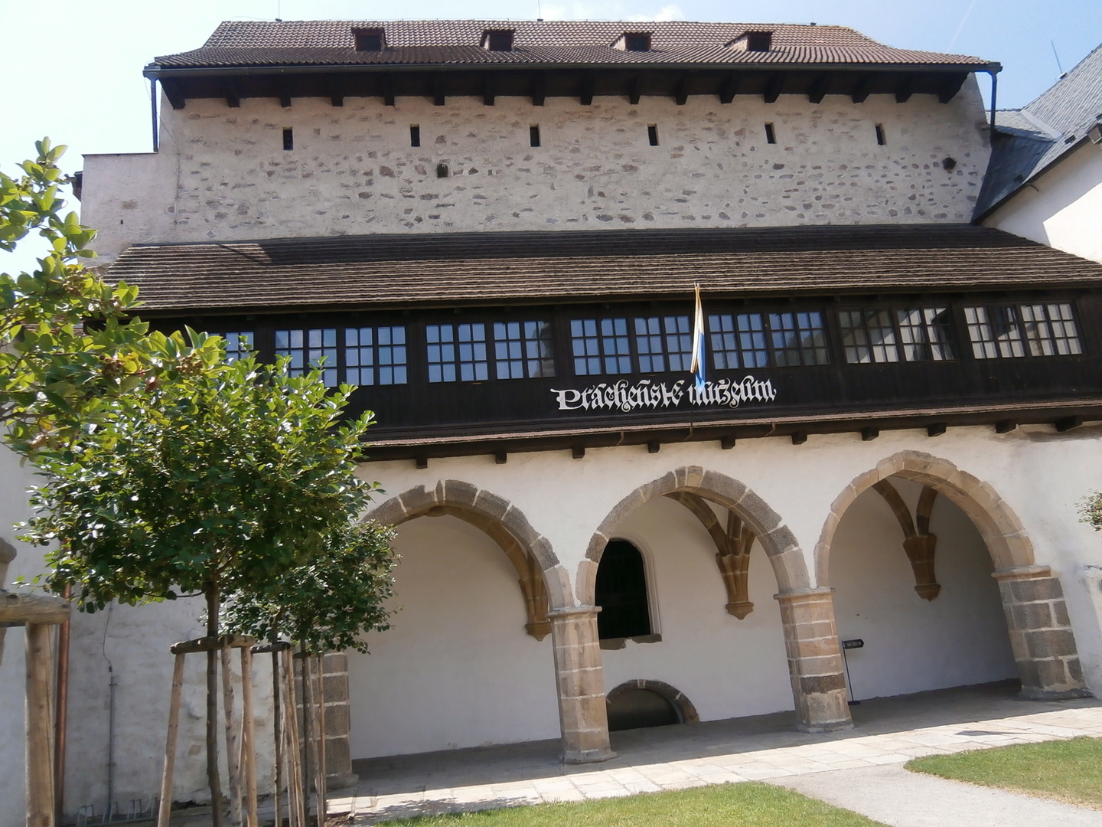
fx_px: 828
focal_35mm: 26
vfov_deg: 53.1
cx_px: 551
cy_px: 414
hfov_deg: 67.3
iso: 80
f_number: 2.8
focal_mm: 4.7
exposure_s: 1/640
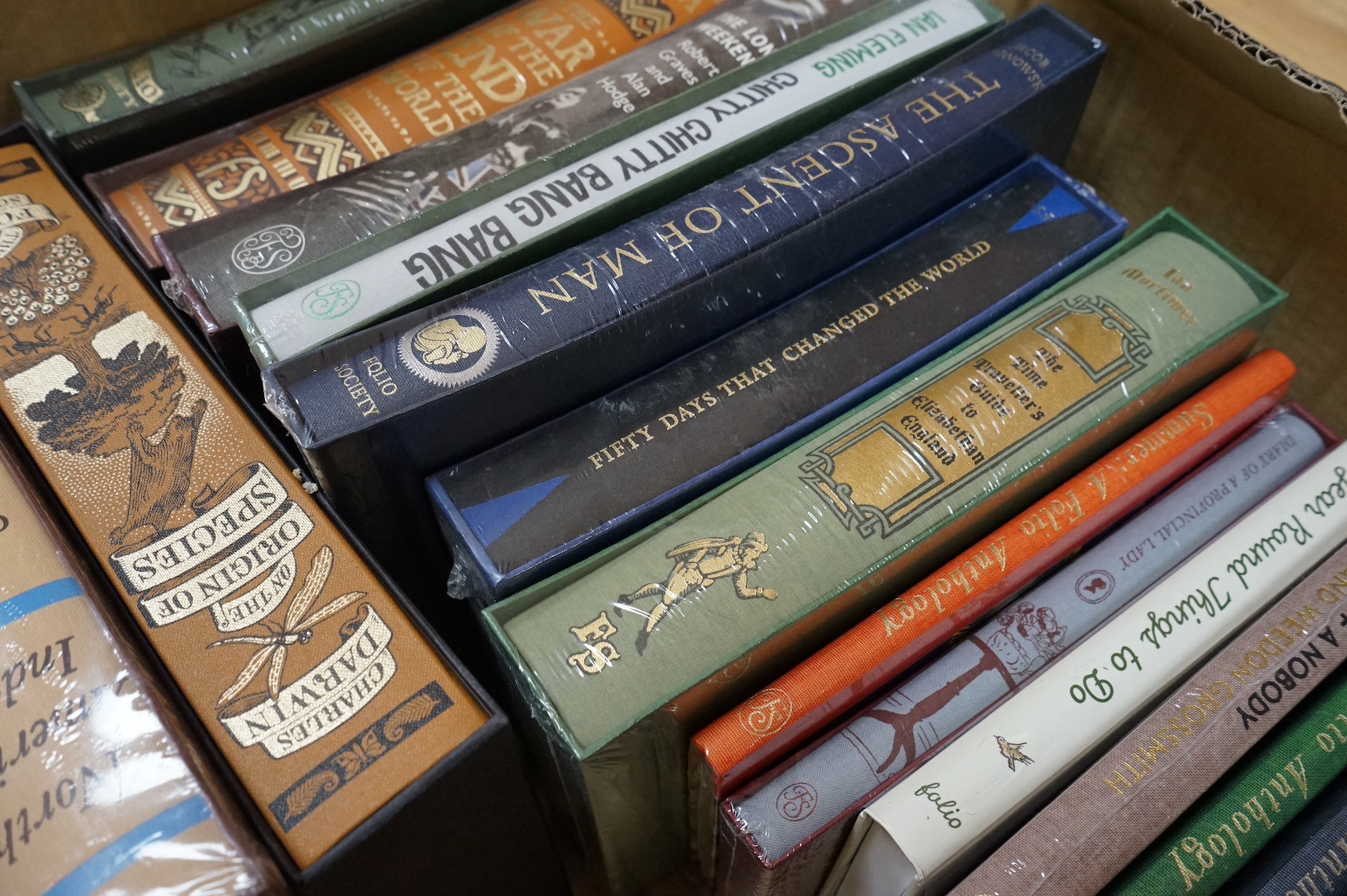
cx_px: 674
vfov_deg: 46.3
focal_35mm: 28
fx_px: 1047
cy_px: 448
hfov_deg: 65.5
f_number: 8
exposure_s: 1/80
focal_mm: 28
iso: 4000
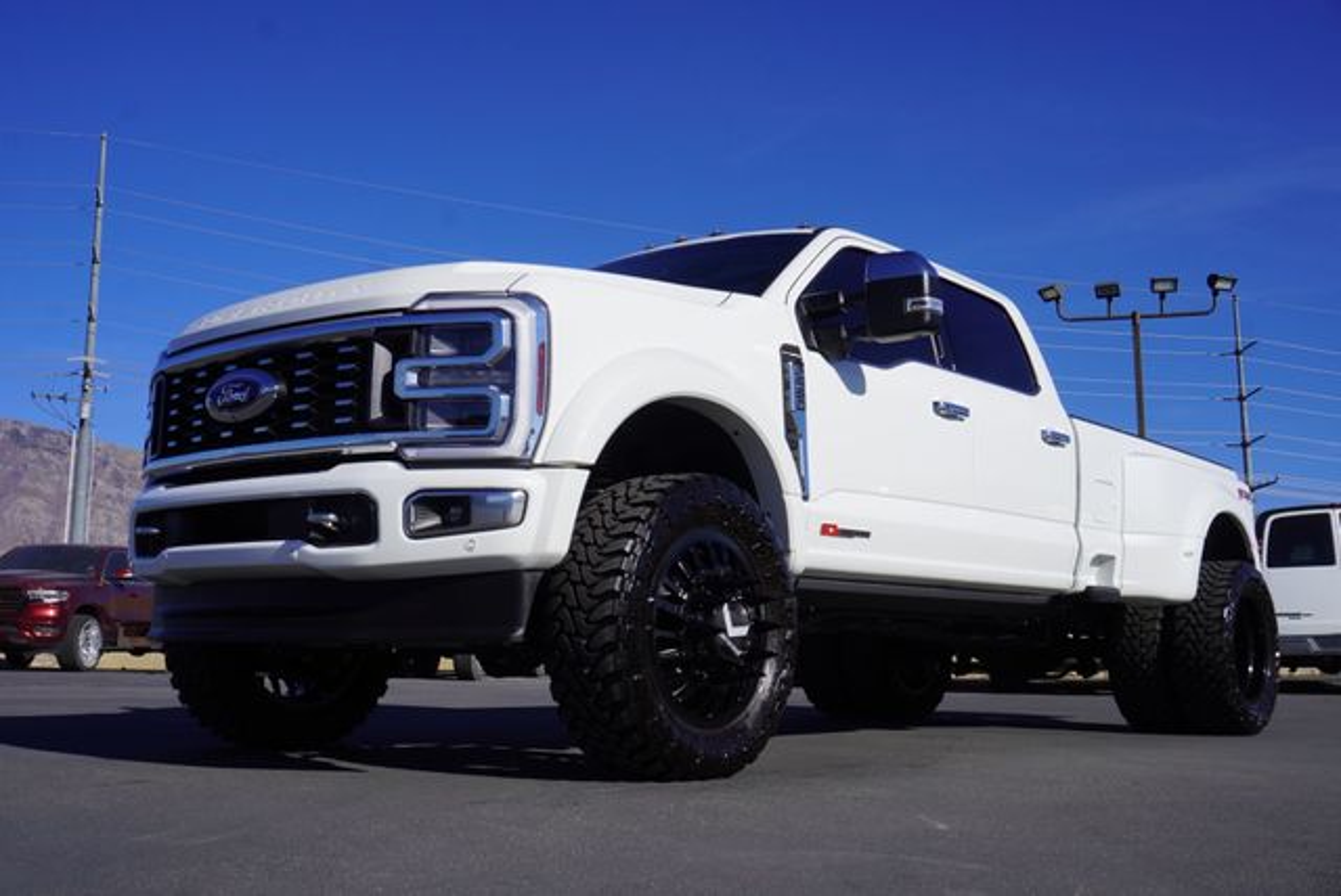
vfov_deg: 35.6
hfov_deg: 51.2
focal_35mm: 38
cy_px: 448
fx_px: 1398
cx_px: 670
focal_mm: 25
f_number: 11
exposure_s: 1/250
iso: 100
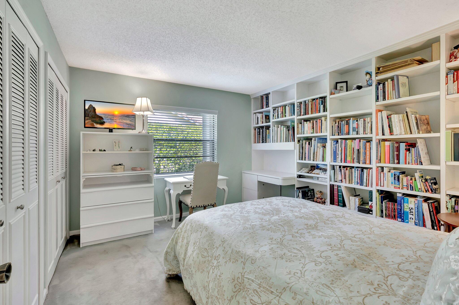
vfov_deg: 77.2
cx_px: 230
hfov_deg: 100.4
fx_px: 191
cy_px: 152
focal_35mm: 15
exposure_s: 1/6
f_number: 8
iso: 640
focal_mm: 10
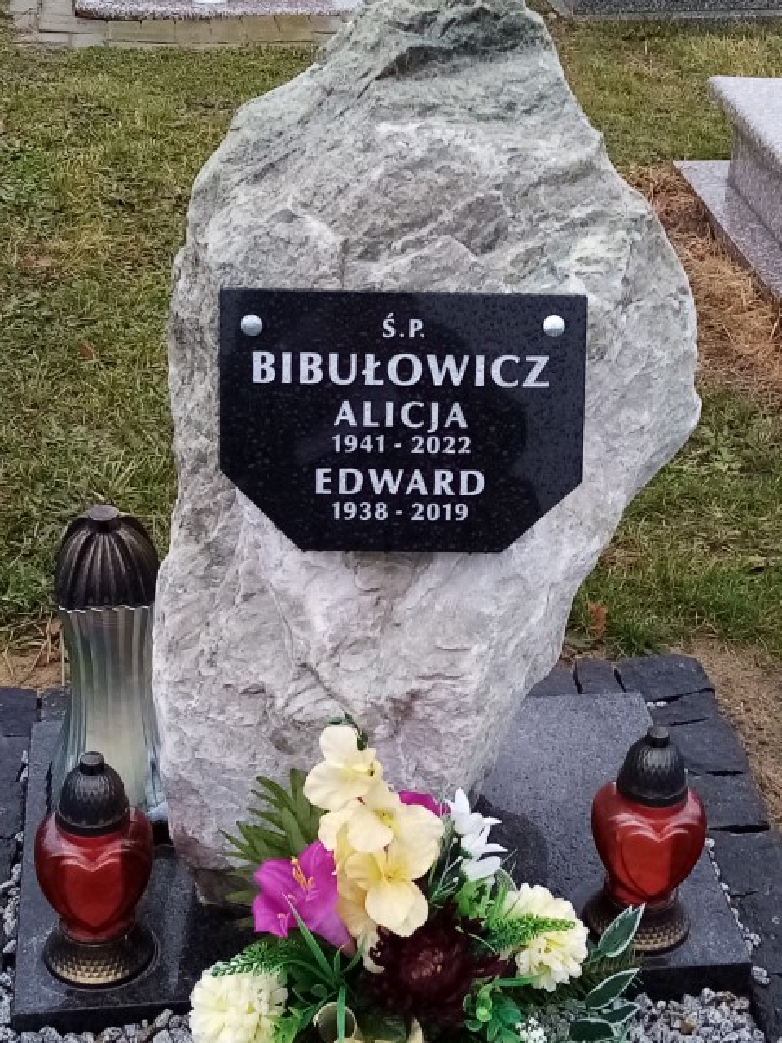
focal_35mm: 26
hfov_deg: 53.1
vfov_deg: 67.3
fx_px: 783
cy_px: 522
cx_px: 391
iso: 136
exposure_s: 1/100
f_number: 1.8
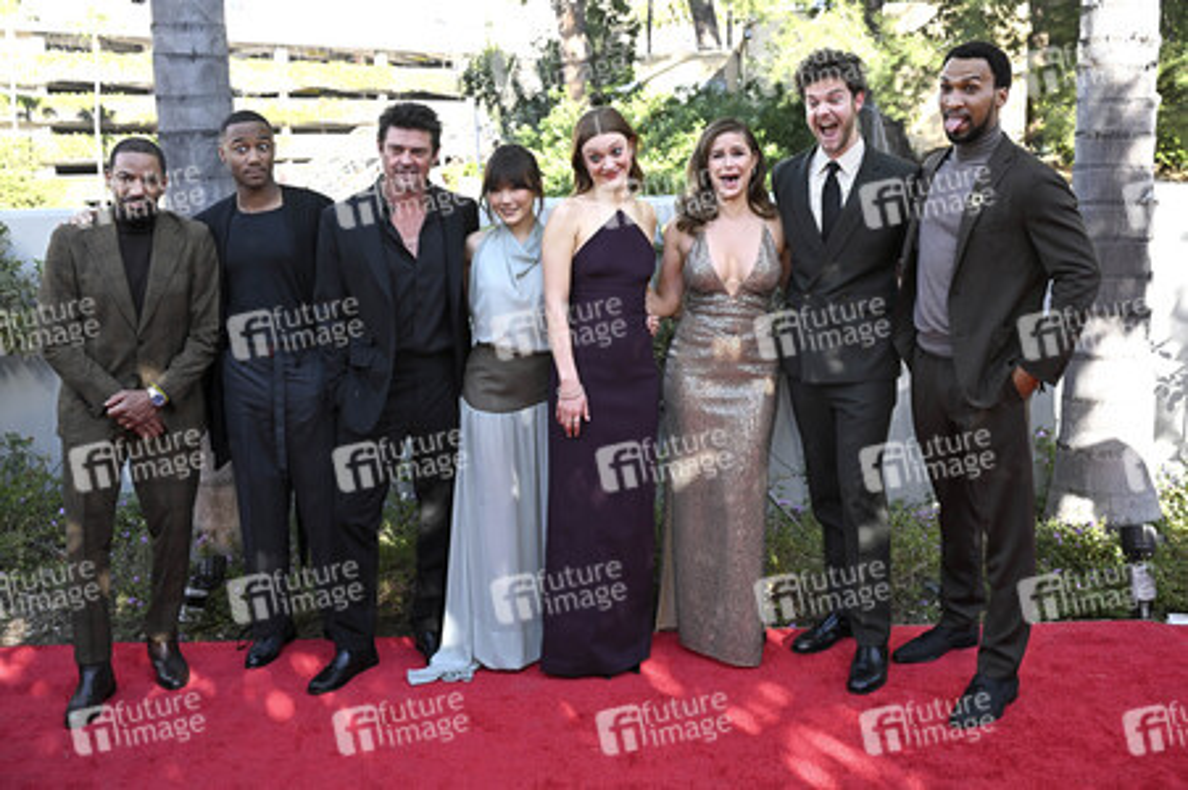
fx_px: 1154
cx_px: 594
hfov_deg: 54.5
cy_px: 395
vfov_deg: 37.8
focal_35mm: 35
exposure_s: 1/320
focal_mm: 35
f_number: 5.6
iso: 640
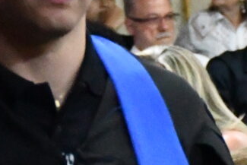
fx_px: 3404
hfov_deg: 4.2
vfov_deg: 2.8
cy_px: 196
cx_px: 103
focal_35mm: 496
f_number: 4.8
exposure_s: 1/100
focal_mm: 56
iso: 12800
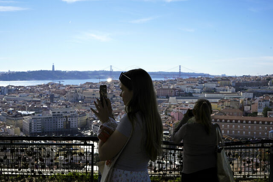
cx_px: 136
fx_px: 379
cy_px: 91
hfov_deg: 39.6
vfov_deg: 27.0
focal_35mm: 50
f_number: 13
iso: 125
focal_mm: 50
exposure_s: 1/800
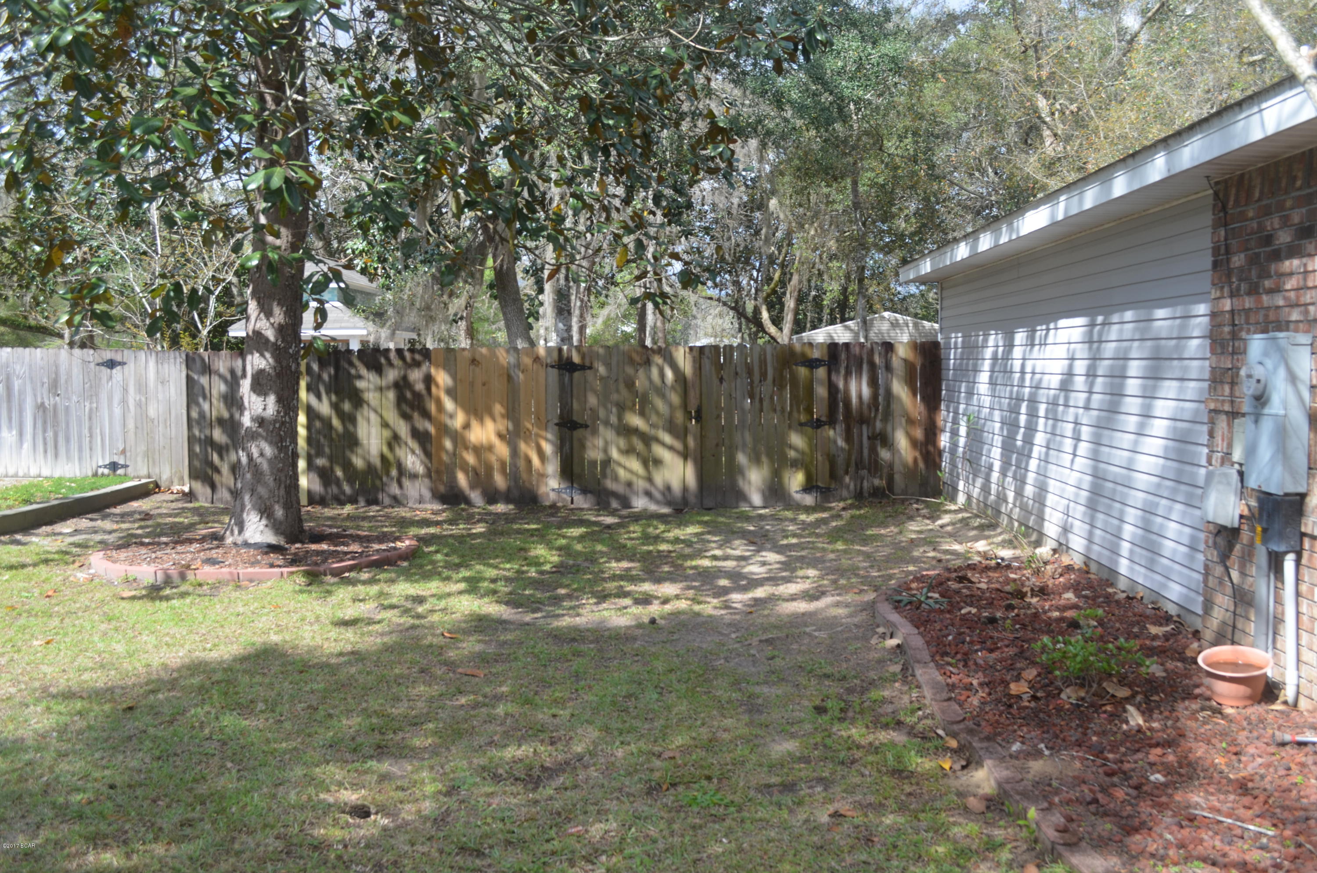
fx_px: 1314
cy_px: 436
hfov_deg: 53.2
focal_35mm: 36
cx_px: 658
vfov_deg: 36.7
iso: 200
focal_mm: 24
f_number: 8
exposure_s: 1/250
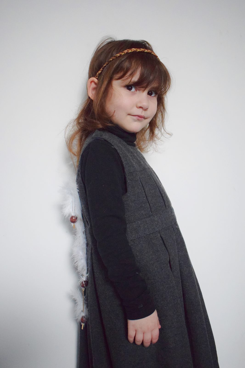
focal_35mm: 36
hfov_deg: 36.9
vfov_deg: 53.1
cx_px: 122
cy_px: 184
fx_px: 367
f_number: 3.8
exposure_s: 1/60
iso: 5000
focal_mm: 24
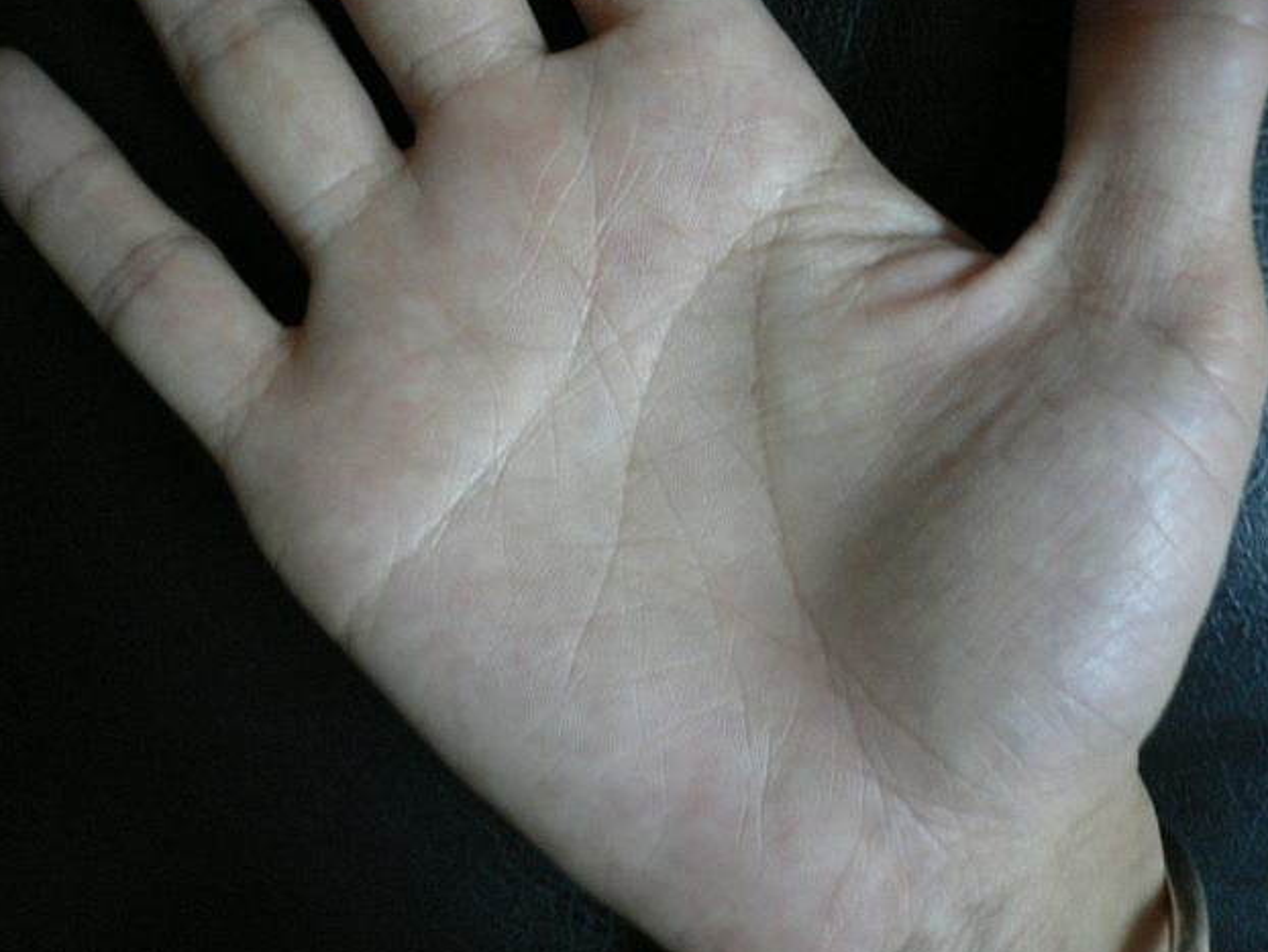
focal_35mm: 36
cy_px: 475
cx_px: 636
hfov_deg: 51.3
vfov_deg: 39.7
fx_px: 1319
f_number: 2.8
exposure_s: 1/10
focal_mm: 5.8
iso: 200
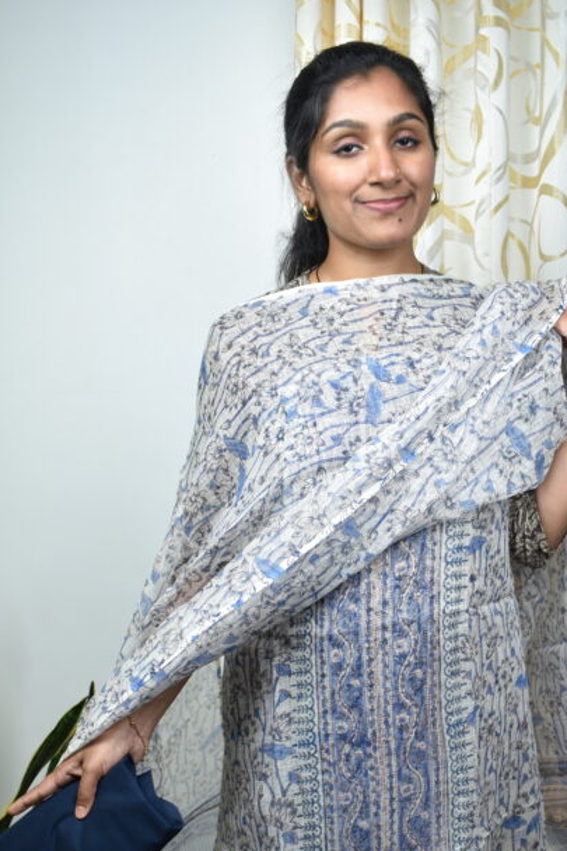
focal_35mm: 40
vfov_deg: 47.5
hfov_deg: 33.1
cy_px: 582
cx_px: 384
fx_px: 945
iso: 200
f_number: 4.5
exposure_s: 1/60
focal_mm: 18
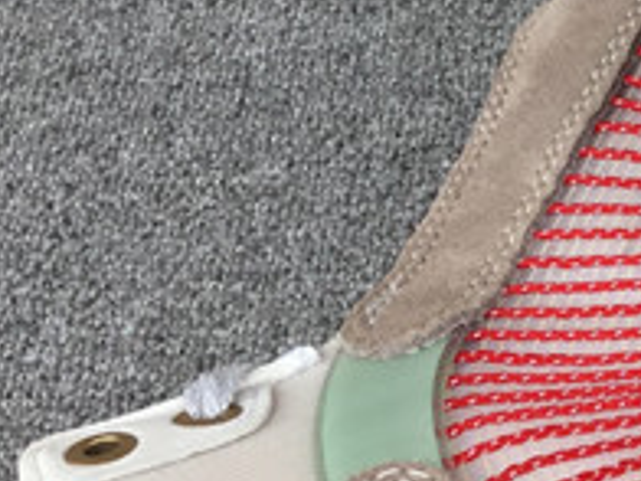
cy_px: 306
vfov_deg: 10.4
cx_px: 1125
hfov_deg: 12.7
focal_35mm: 142
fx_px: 2629
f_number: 2.4
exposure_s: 1/100
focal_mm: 3.3
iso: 25
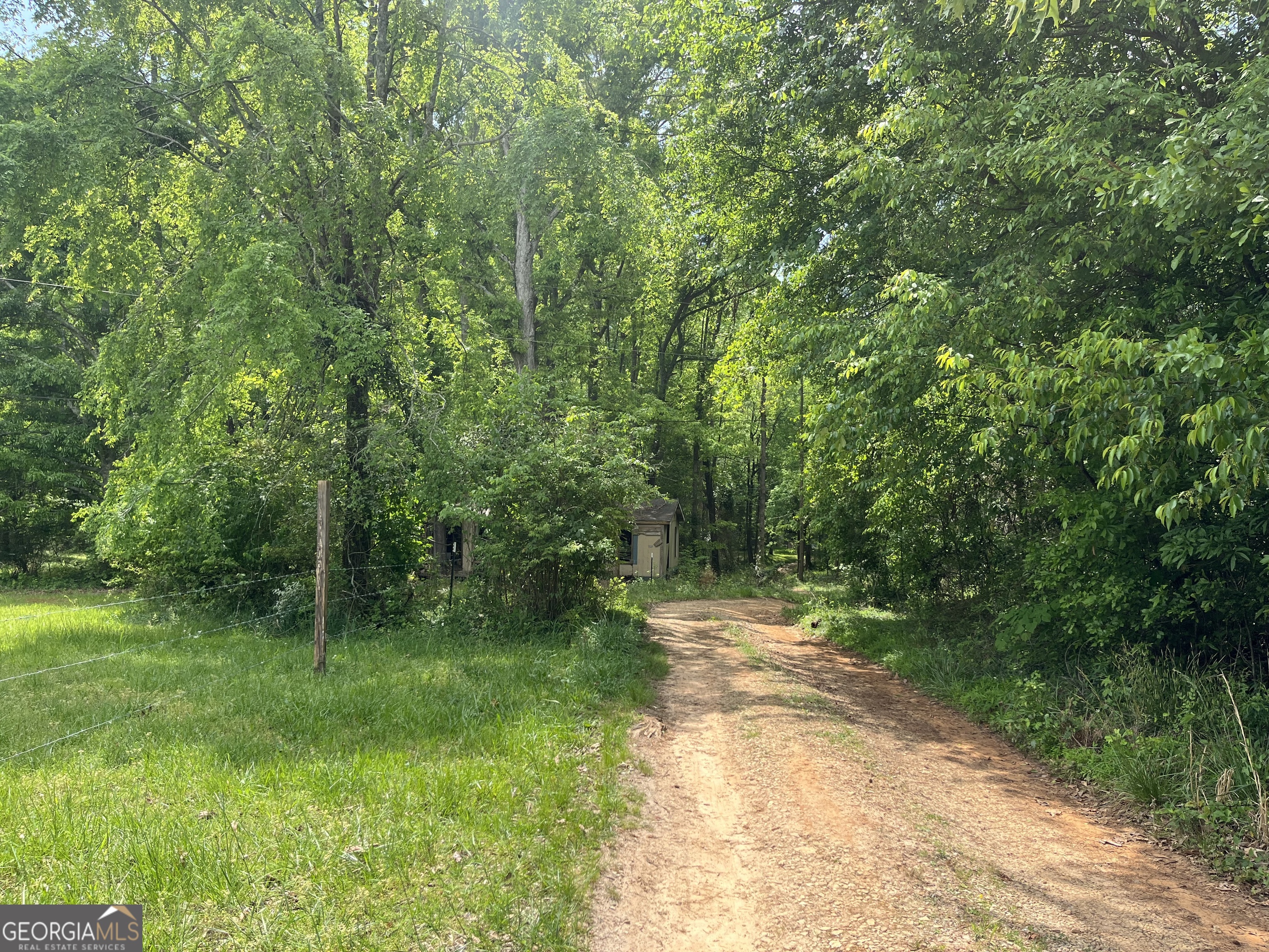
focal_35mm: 26
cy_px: 476
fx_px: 953
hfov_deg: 67.3
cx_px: 634
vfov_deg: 53.1
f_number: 1.6
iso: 50
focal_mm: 5.1
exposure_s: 1/1086
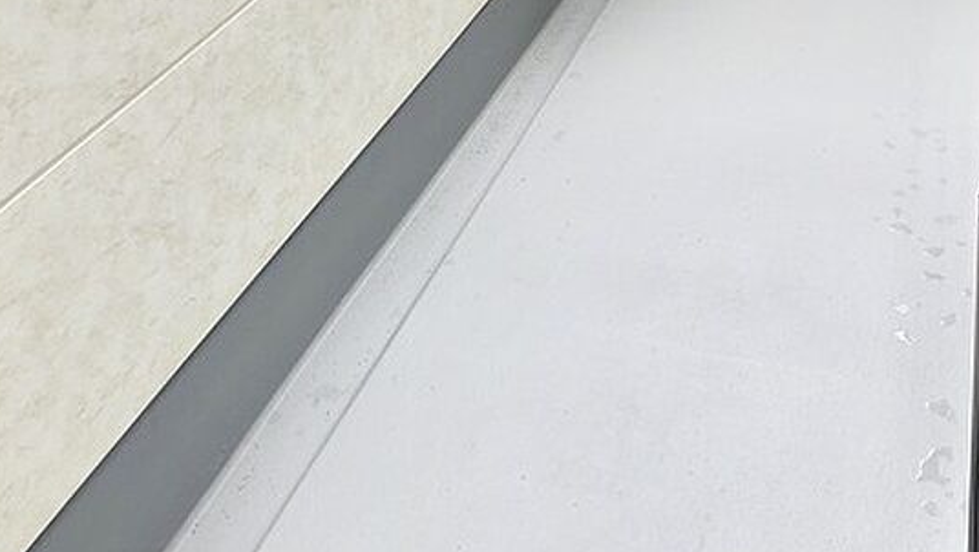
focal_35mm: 47
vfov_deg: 25.4
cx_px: 528
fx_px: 1221
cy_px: 214
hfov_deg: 43.7
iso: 20
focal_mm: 3.99
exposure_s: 1/223
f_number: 1.8
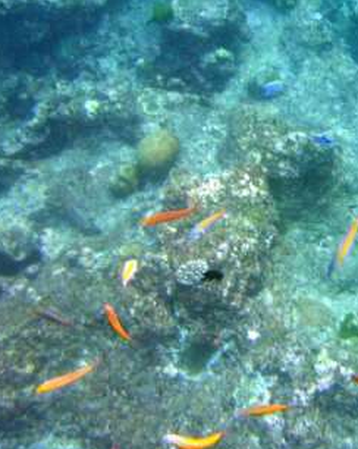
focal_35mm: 59
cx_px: 343
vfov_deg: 31.4
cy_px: 107
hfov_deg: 24.8
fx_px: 783
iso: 320
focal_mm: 24
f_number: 5.6
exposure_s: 1/125
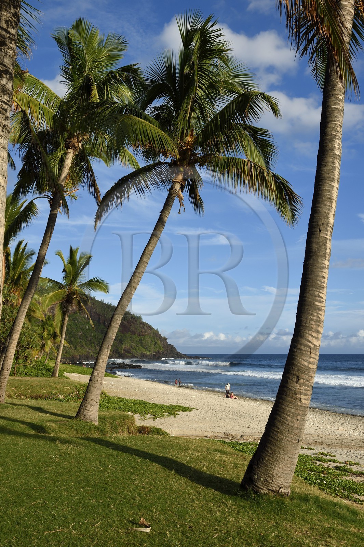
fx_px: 486
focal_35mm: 32
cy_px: 274
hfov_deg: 41.1
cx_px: 182
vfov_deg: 58.7
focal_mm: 32
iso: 200
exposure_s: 1/250
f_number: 13
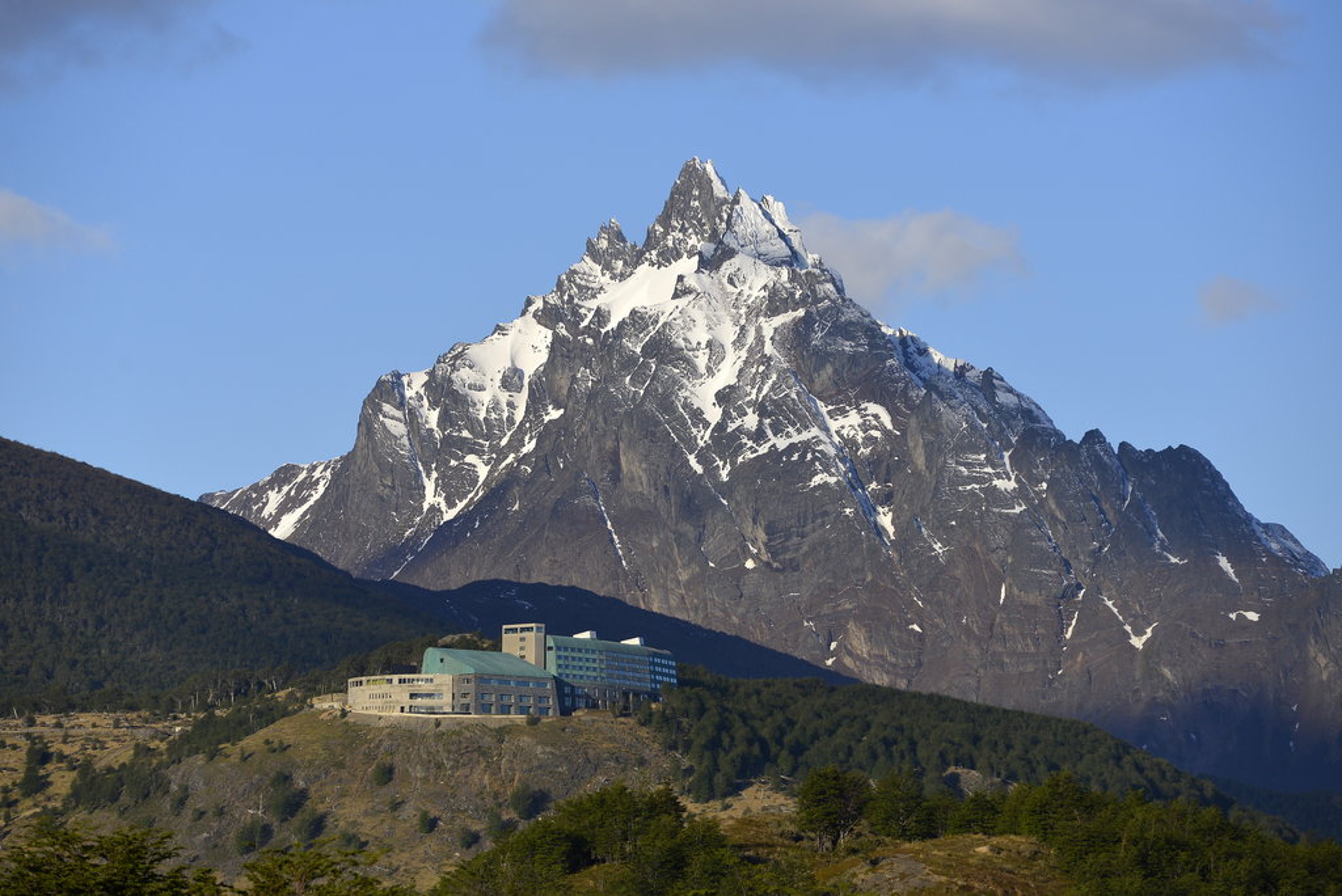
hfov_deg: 10.3
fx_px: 7459
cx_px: 671
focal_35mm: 200
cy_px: 448
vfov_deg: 6.9
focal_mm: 200
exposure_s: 1/3200
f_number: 6.3
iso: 500
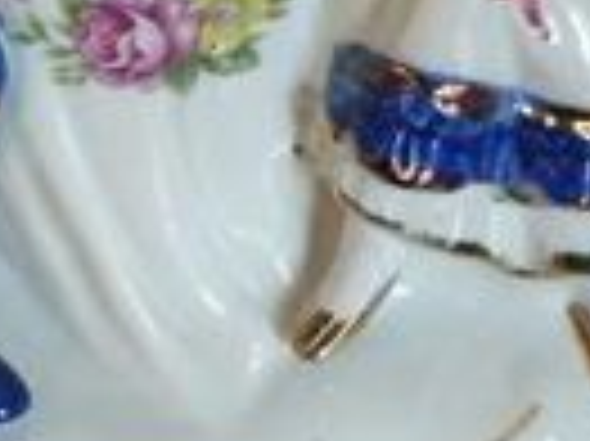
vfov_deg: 8.0
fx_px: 3116
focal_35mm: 183
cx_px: 117
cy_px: -148
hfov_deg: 10.8
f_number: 2.8
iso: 320
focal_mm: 9.1
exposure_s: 1/60
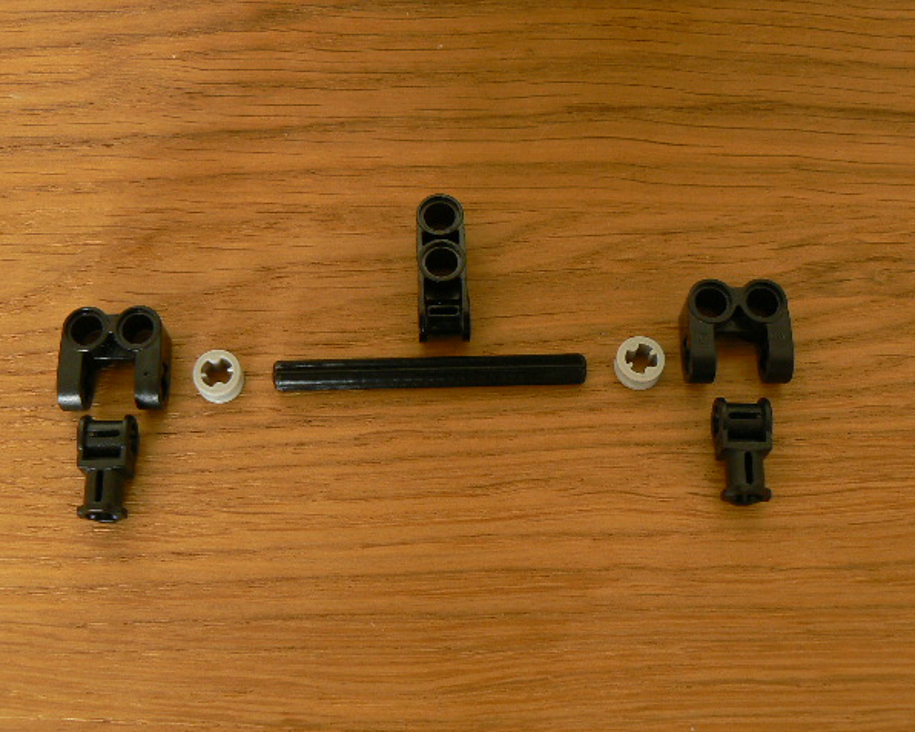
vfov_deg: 34.9
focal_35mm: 43
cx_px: 442
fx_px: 1165
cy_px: 367
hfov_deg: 42.9
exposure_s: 1
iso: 100
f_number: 3.6
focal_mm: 6
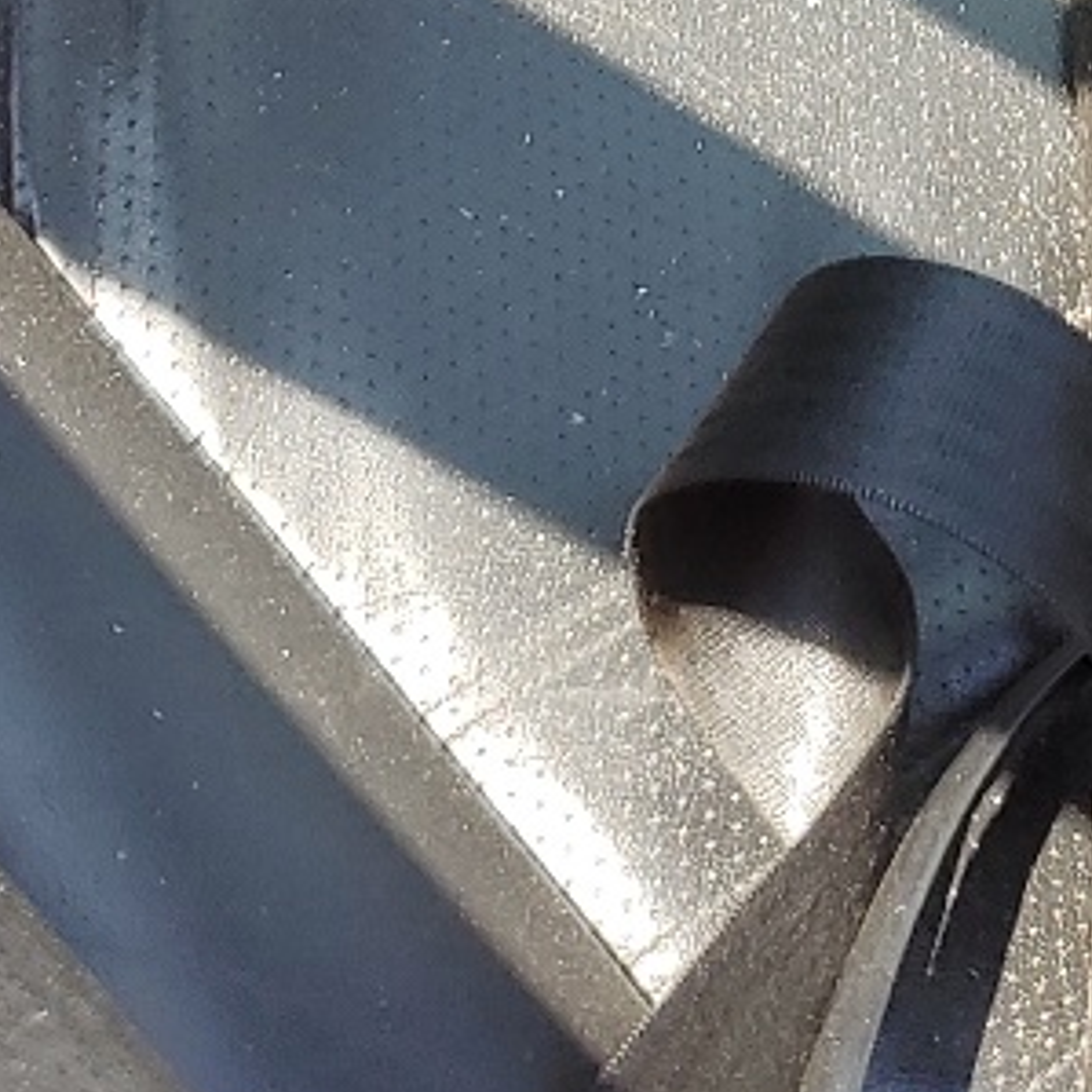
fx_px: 4390
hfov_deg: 13.8
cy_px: -877
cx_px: 1326
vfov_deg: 12.9
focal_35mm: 123
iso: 50
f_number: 1.5
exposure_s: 1/476
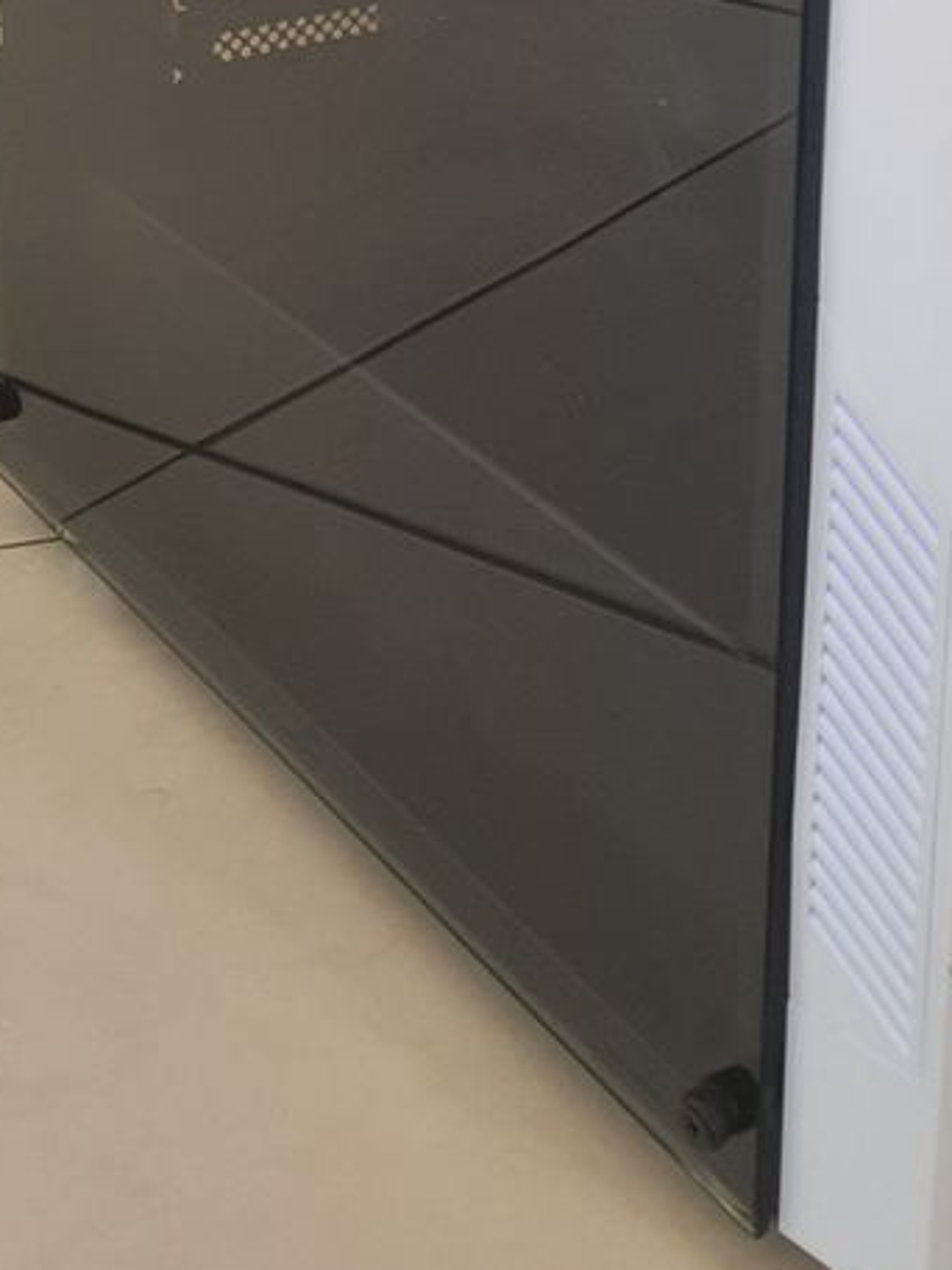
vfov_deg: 31.5
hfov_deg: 24.9
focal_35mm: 57
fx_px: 2090
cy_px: 28
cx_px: 868
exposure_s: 1/50
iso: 200
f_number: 1.7
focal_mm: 4.32
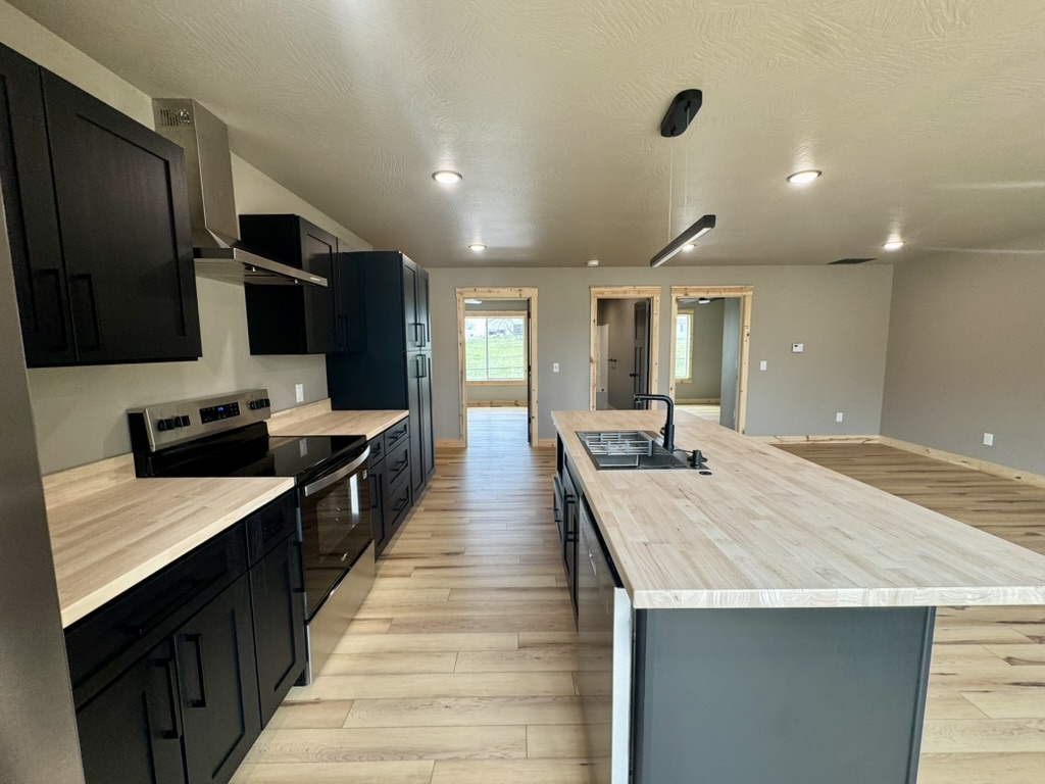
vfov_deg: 85.7
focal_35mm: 14
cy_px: 392
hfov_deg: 102.1
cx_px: 522
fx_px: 423
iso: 160
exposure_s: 1/120
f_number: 2.2
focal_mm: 2.22
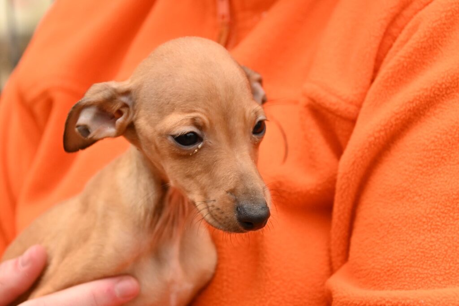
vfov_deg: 11.1
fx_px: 1568
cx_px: 230
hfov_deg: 16.7
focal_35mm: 123
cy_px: 153
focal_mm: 82
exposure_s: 1/4000
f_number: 5.6
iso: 2800
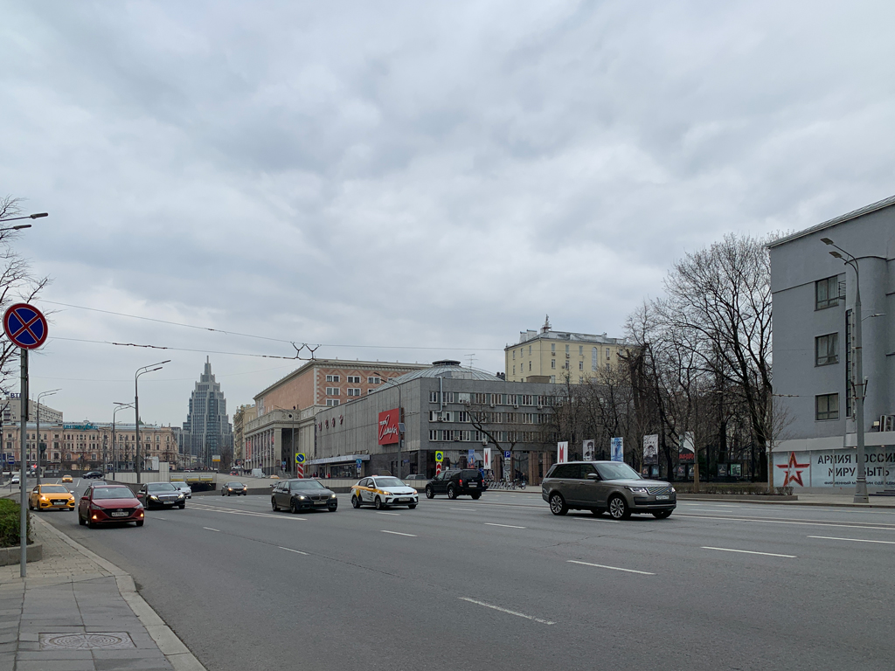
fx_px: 672
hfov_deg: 67.3
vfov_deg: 53.1
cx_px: 448
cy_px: 336
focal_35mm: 26
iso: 25
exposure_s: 1/1718
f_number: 1.8
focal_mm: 4.25
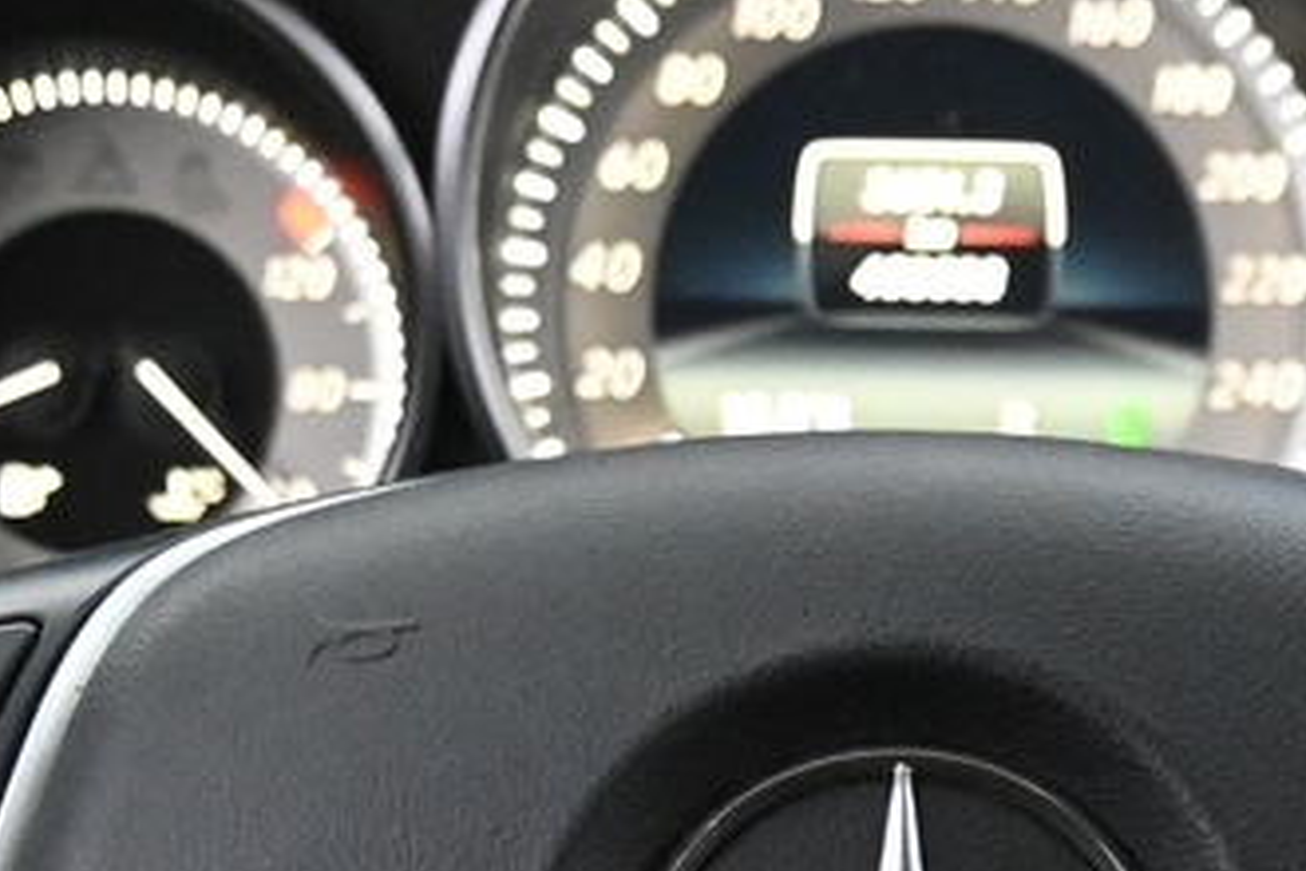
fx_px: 5603
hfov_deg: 13.3
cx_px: 906
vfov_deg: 8.8
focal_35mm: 154
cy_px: 1109
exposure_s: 1/30
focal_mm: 21
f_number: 4
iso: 5000
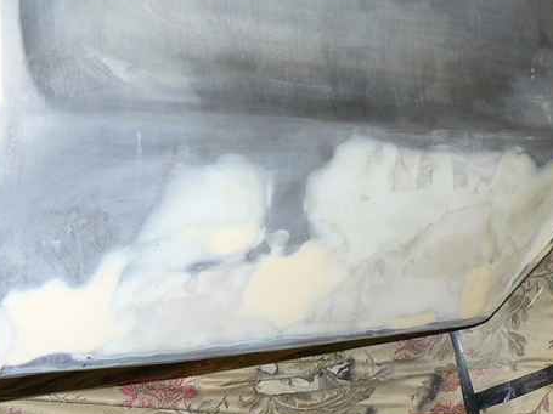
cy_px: 81
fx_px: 1086
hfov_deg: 28.3
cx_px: 393
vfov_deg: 21.3
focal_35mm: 68
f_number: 2.8
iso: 100
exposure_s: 1/30
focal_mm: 6
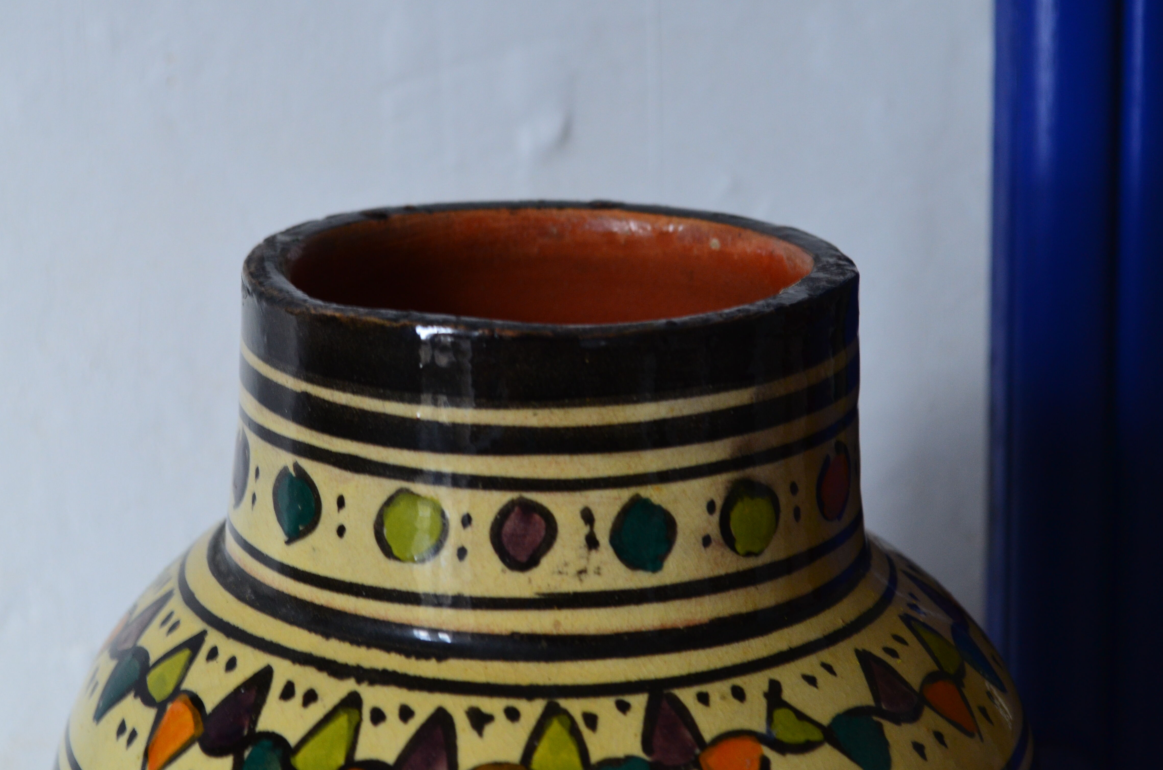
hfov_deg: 22.8
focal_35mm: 90
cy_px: 360
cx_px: 581
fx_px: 2887
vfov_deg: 15.2
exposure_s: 1/15
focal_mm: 55
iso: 800
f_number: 8
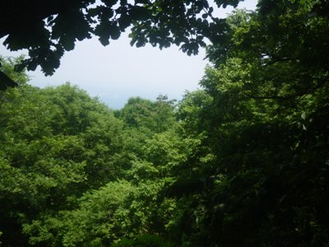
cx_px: 164
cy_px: 124
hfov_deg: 37.5
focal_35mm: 51
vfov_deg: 28.6
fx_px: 485
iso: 50
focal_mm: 9.1
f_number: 4.4
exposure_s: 1/200
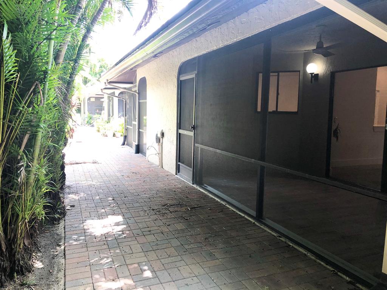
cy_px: 145
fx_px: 313
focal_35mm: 28
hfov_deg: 63.4
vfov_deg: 49.7
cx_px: 194
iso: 20
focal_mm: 3.99
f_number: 1.8
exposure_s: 1/40
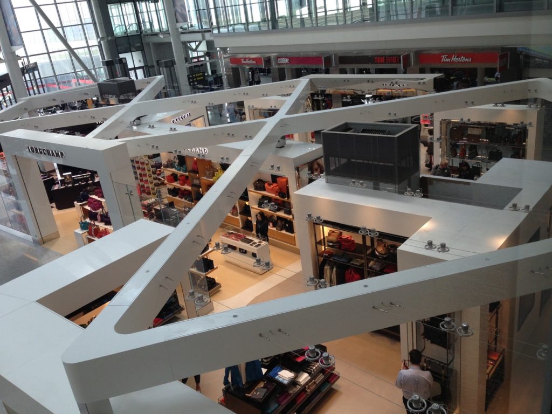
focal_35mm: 33
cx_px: 276
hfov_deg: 55.4
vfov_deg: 42.9
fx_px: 526
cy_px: 207
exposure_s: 1/120
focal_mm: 4.13
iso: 64
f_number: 2.4
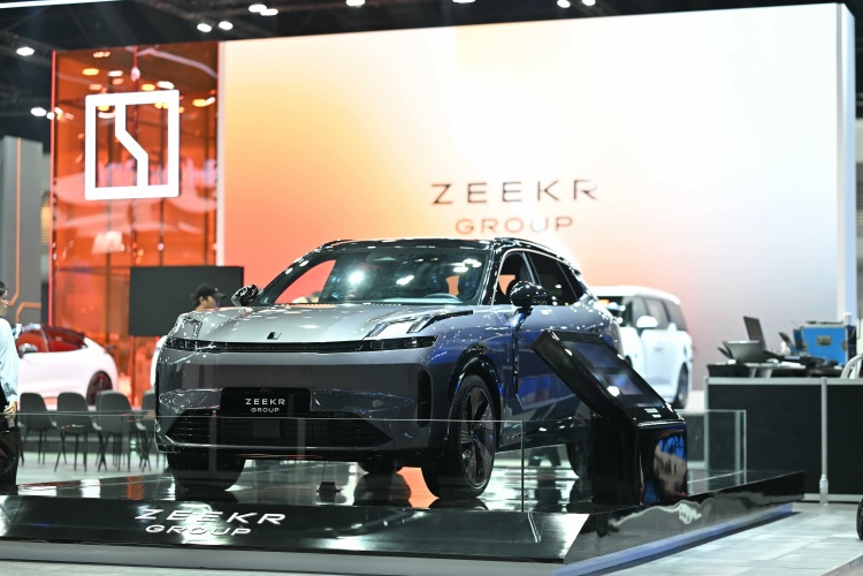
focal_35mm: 85
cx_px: 432
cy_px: 288
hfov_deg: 23.9
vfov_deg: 16.1
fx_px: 2037
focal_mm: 85
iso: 320
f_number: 2
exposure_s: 1/200
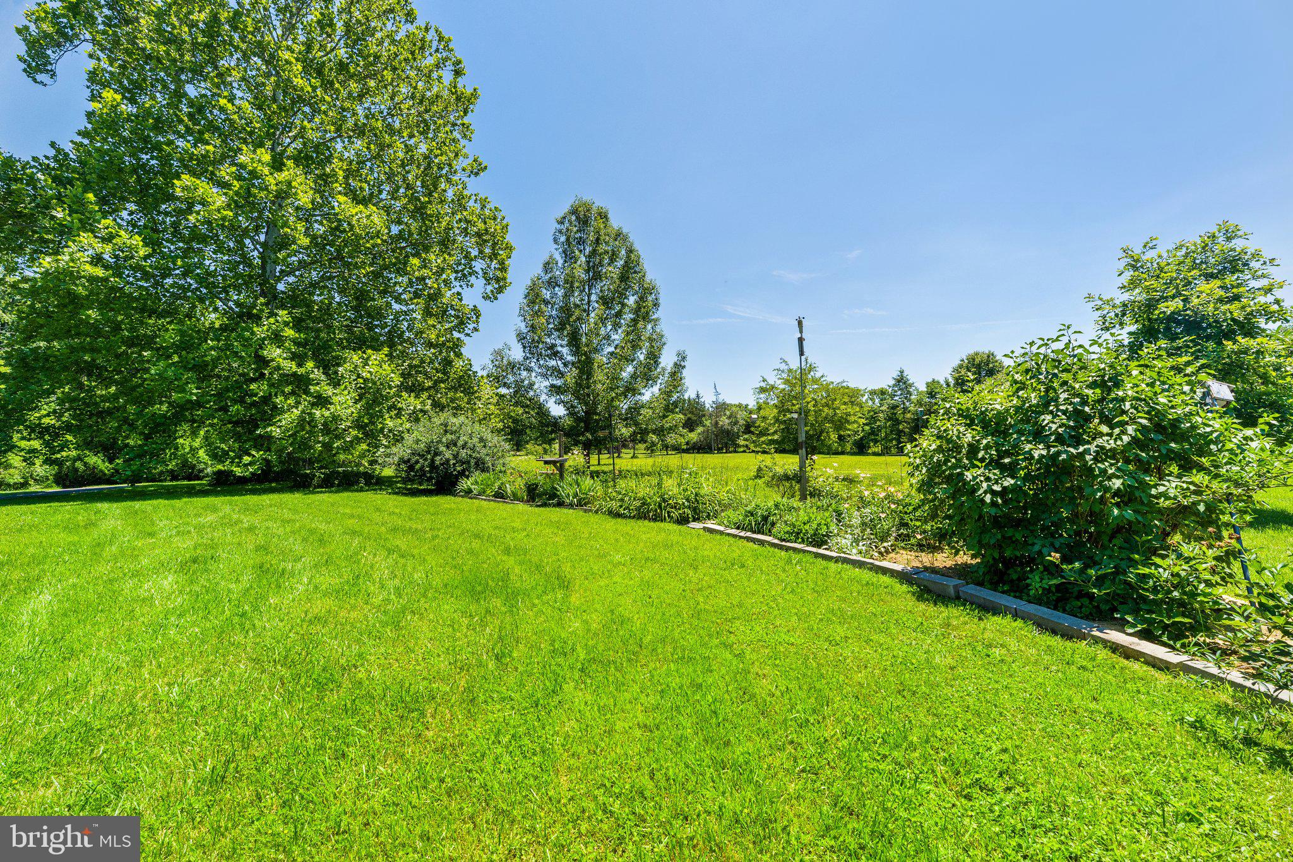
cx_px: 646
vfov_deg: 81.2
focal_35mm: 14
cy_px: 431
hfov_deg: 104.3
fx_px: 503
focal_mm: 14
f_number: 8
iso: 640
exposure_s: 1/1250
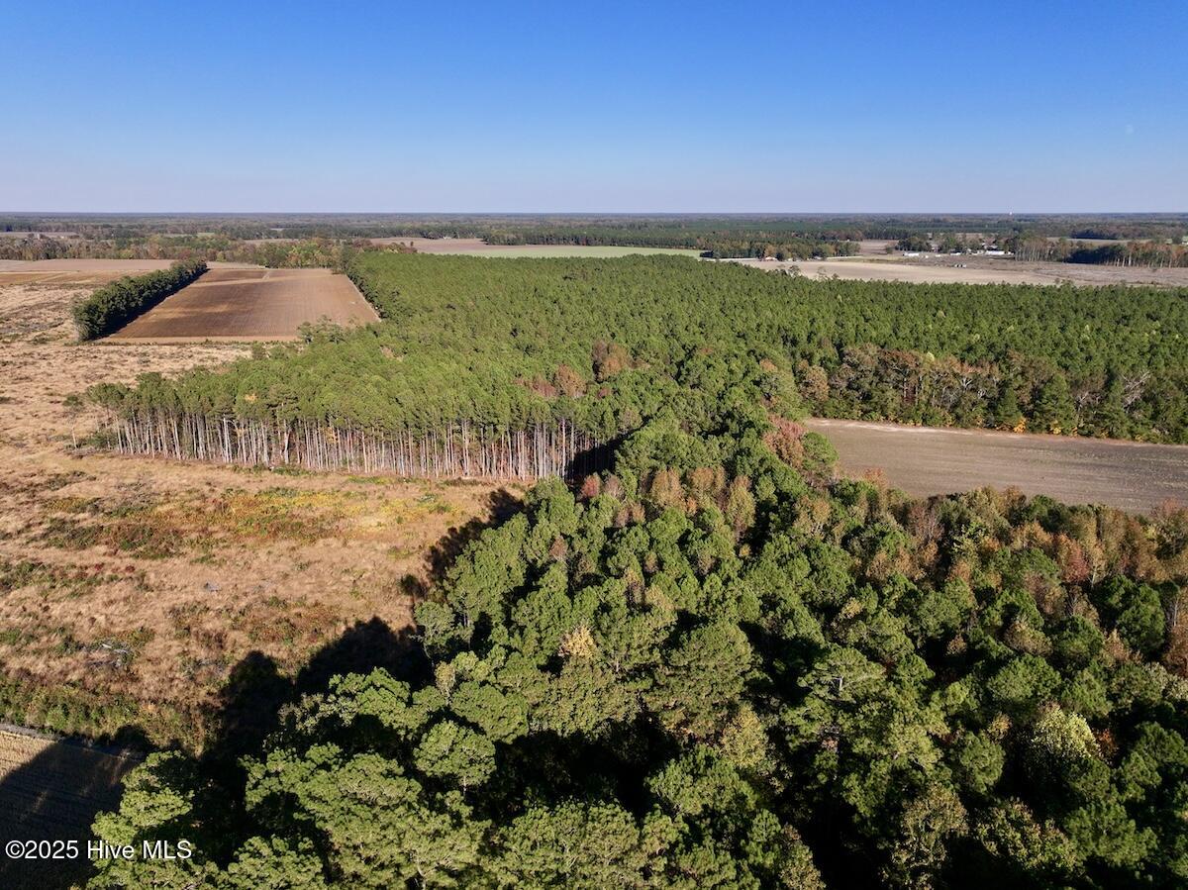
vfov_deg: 56.8
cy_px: 445
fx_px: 823
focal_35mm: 24
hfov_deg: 71.6
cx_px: 594
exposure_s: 1/200
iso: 110
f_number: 2.8
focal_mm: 12.29
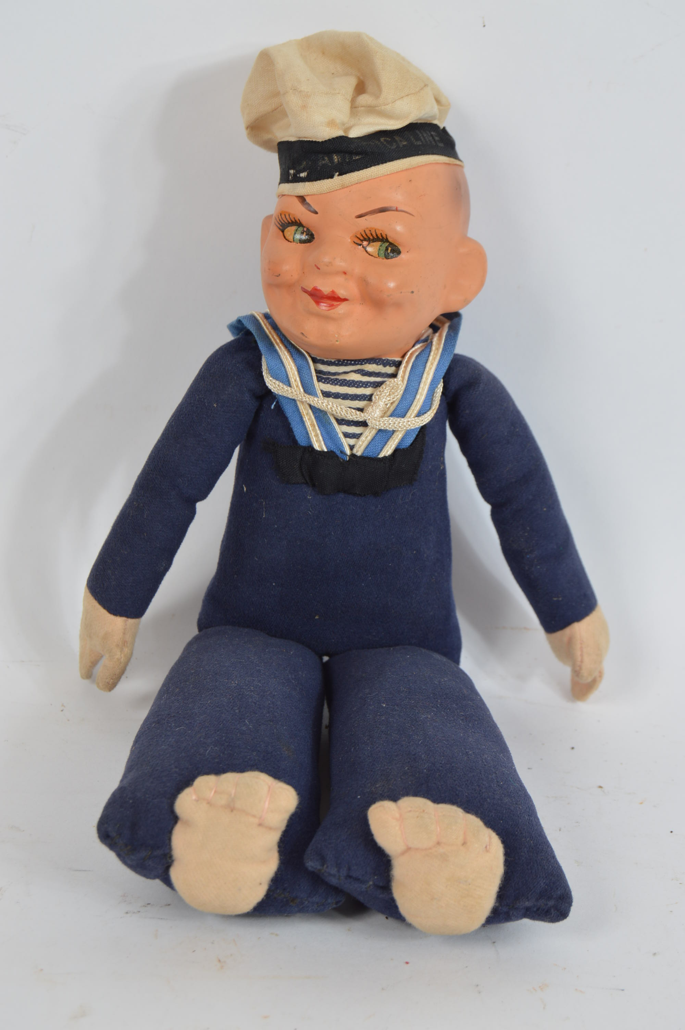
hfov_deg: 16.5
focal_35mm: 82
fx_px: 2359
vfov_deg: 24.6
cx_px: 342
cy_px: 515
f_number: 9
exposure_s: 1/80
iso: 100
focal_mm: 55
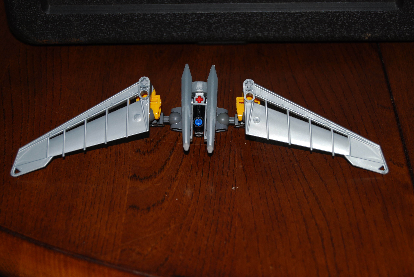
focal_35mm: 82
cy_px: 138
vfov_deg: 16.6
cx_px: 207
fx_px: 950
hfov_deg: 24.6
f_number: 5.6
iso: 200
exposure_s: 1/60
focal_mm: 55
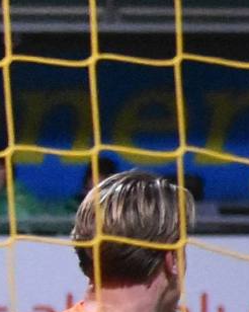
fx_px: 6473
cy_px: 381
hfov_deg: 2.2
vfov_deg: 2.8
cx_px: 643
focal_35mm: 702
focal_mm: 80
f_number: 2.8
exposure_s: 1/640
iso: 3200
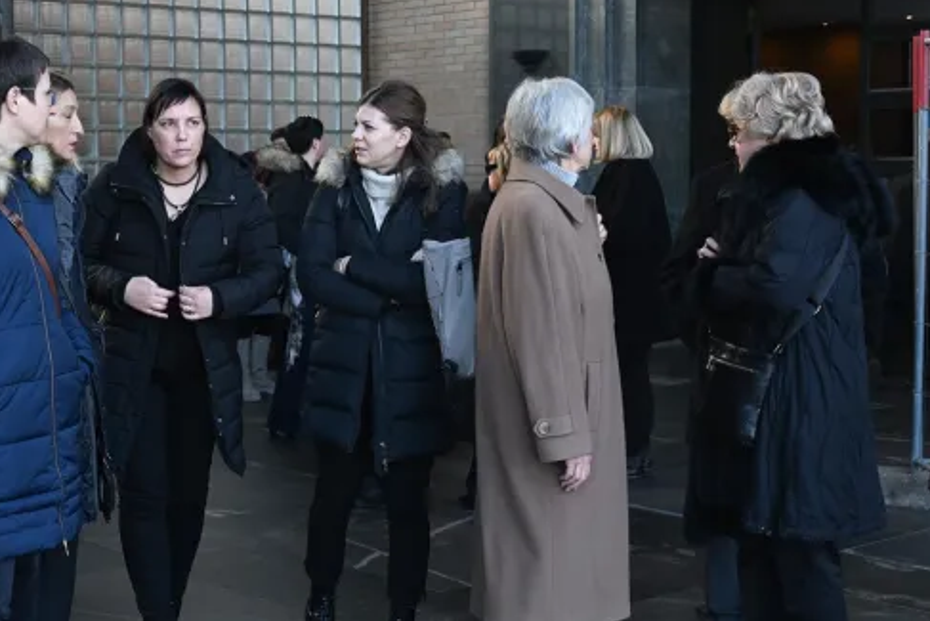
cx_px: 359
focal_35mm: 64
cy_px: 322
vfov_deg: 21.3
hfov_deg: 31.3
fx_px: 1654
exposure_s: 1/200
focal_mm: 41
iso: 640
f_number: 6.3
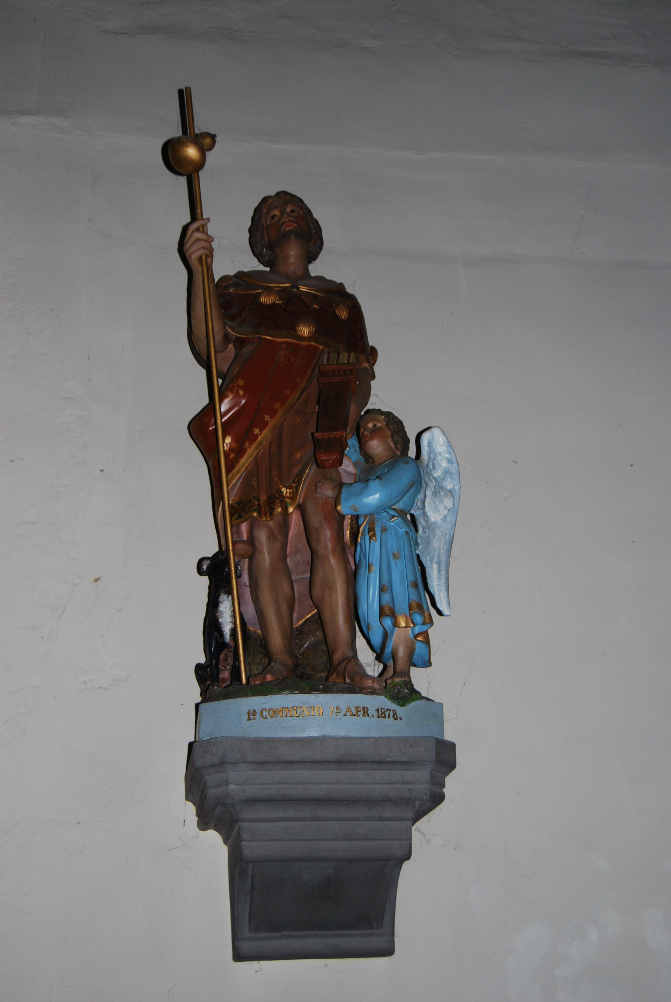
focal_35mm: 46
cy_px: 501
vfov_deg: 42.3
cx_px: 336
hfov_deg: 29.0
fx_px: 1296
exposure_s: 1/60
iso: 200
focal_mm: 31
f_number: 4.5
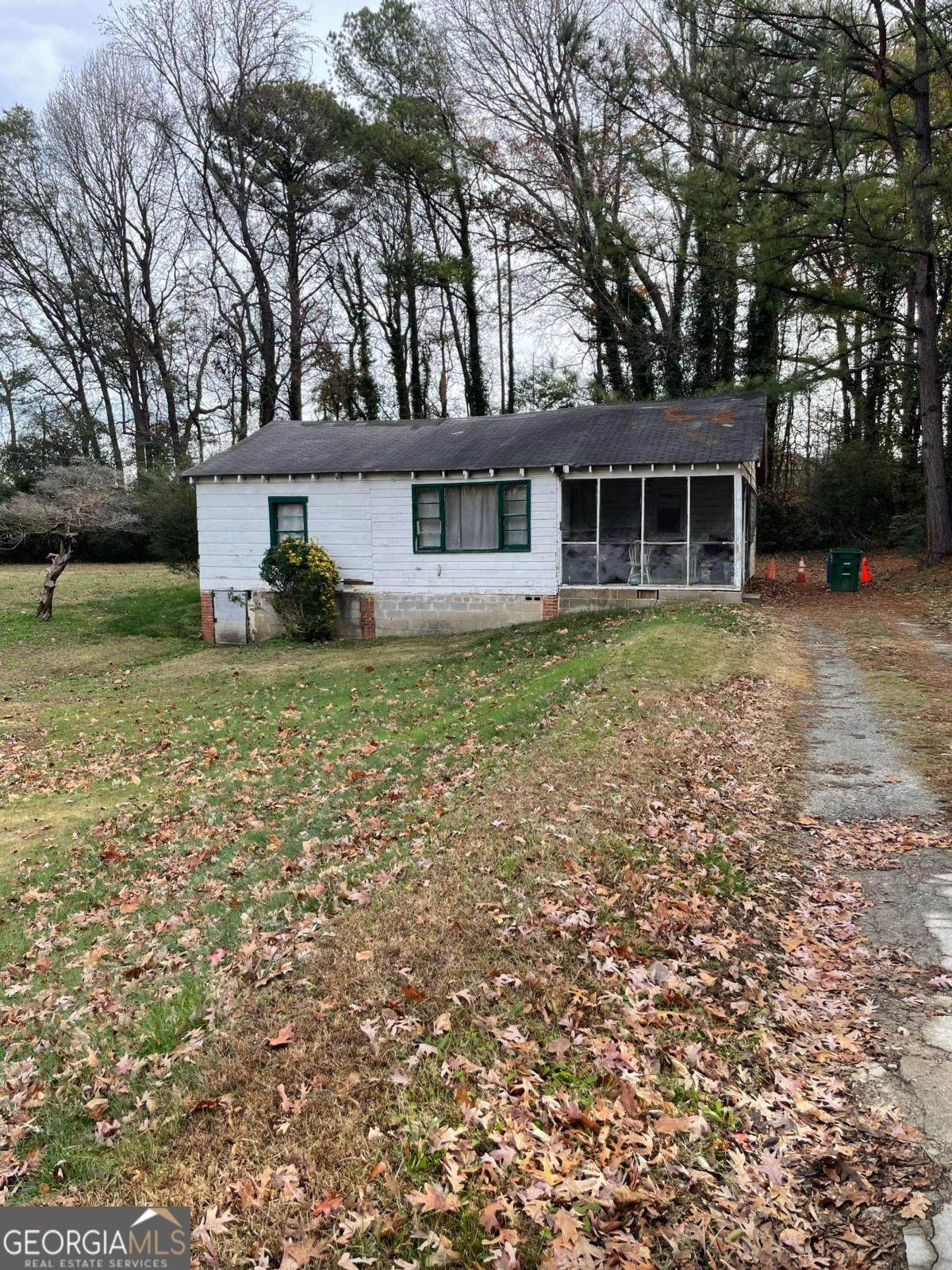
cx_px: 476
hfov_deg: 53.1
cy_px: 635
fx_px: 953
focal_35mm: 26
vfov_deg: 67.3
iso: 32
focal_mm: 4.2
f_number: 1.6
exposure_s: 1/682
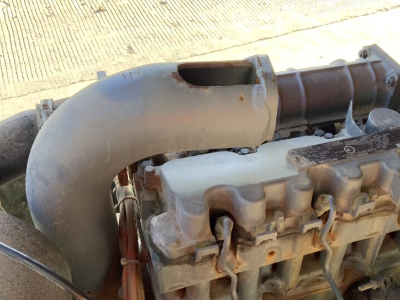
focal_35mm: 41
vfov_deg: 35.1
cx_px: 262
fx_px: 474
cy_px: 167
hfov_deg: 45.2
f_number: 1.8
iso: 20
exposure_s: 1/122
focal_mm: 3
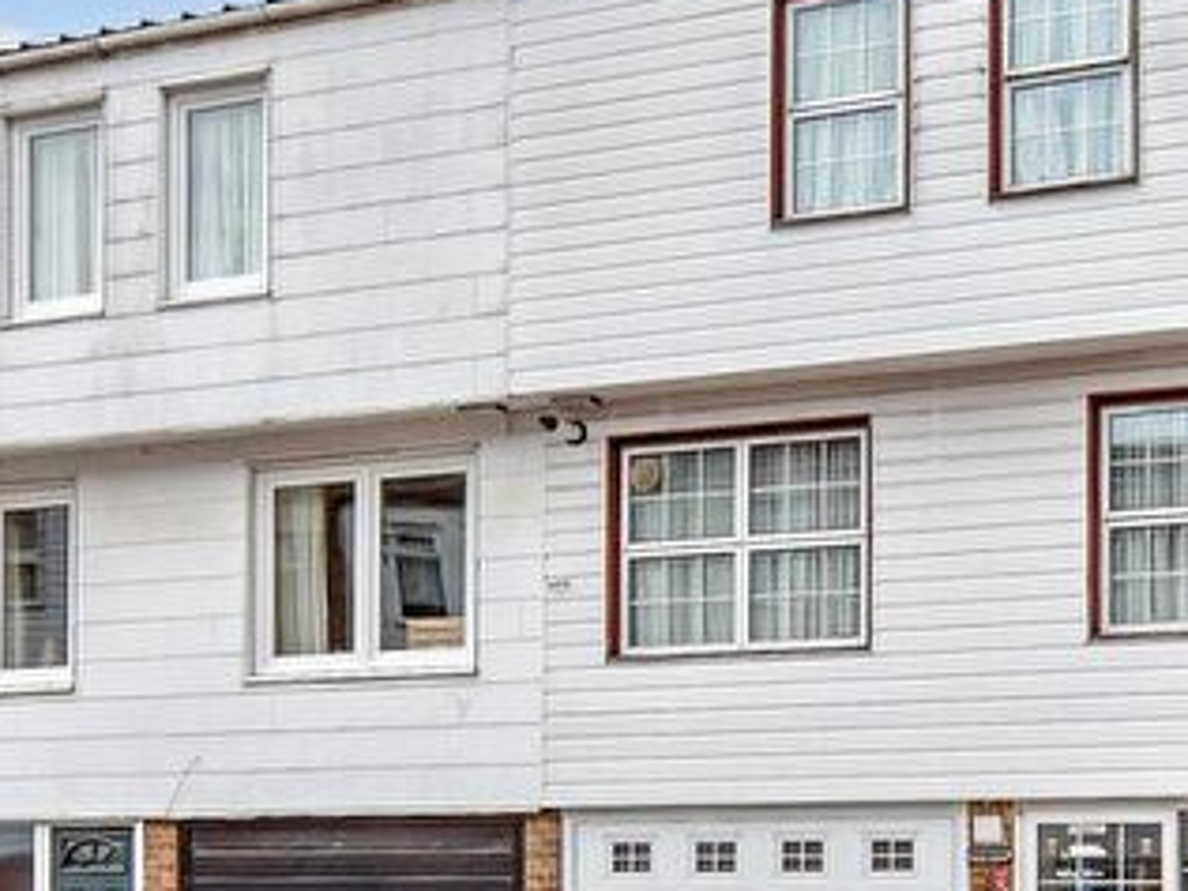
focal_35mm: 32
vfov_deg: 44.0
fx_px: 1098
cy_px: 521
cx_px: 940
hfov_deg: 53.3
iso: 250
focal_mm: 10
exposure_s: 1/250
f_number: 8
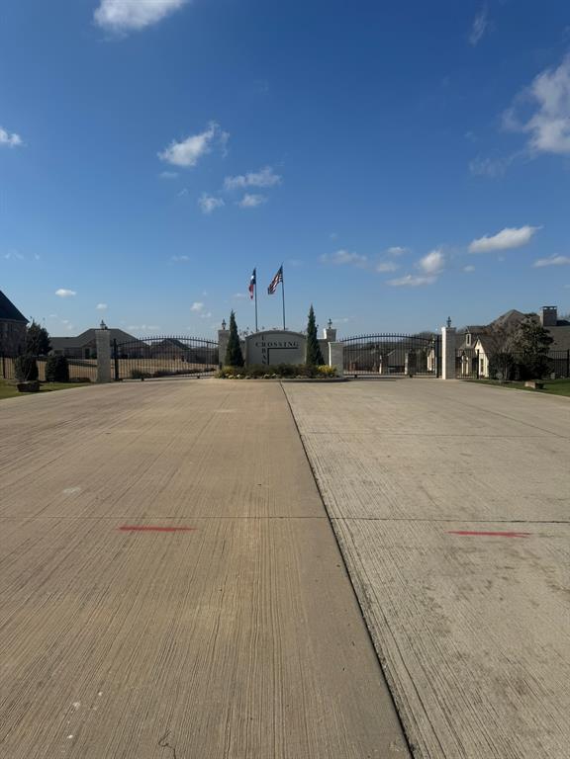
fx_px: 527
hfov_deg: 56.8
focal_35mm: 24
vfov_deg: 71.6
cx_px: 285
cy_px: 380
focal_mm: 6.76
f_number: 1.78
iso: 80
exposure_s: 1/7937
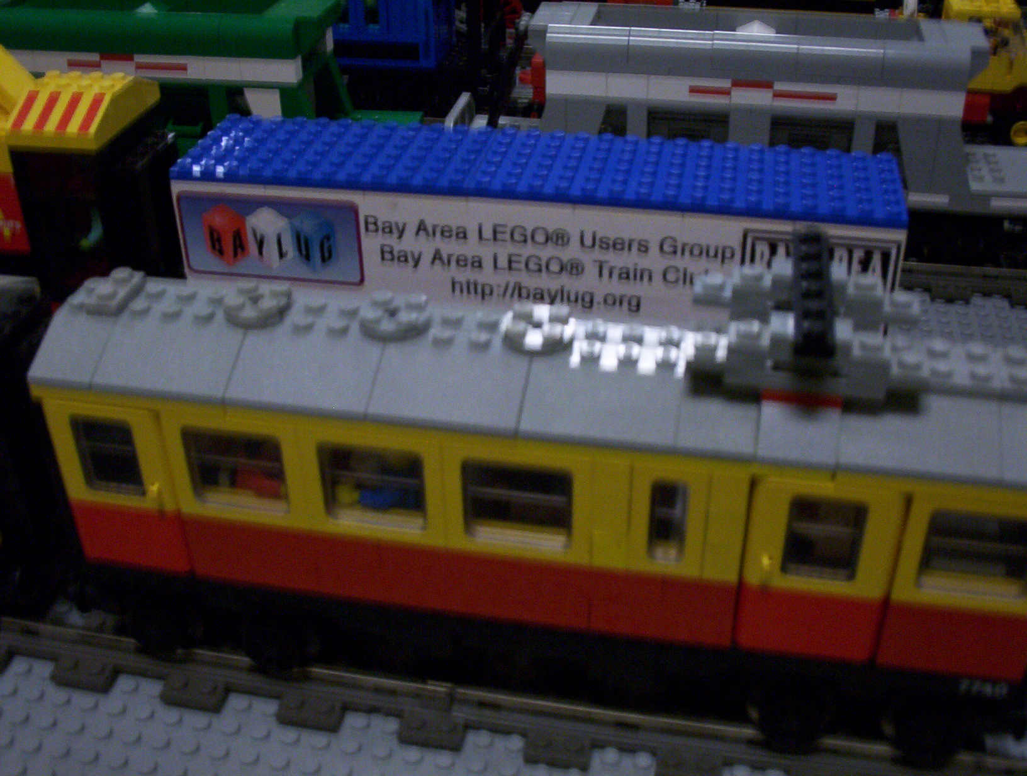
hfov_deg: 47.8
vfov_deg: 37.0
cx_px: 514
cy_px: 388
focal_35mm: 39
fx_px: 1160
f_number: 4.5
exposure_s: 1/8
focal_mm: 6
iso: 200
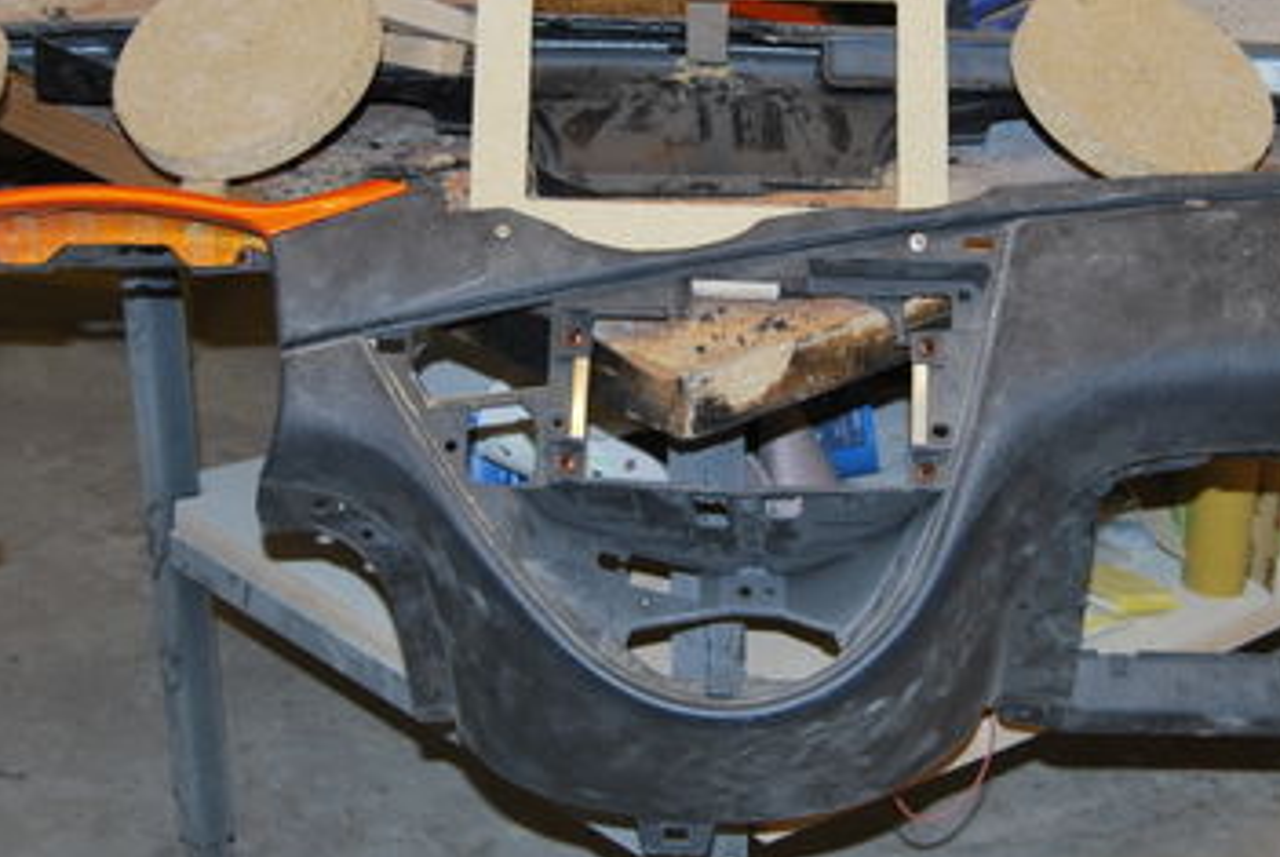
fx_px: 2919
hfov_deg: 24.7
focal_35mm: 82
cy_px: 252
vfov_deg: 16.6
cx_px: 748
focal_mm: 30
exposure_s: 1/60
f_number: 4.2
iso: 200
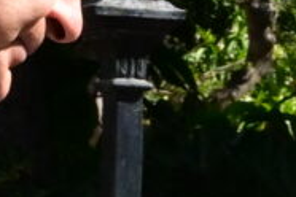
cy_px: 78
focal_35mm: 323
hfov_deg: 6.3
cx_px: -185
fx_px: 2656
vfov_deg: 4.3
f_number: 16
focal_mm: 33.5
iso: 2500
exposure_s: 1/1000
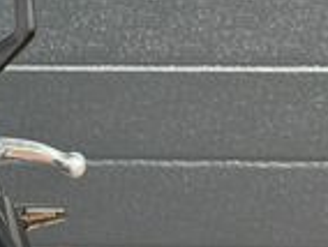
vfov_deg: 6.8
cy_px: 323
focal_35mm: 216
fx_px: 2050
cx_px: -319
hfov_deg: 8.7
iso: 100
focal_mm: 6.76
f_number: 1.78
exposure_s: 1/2667
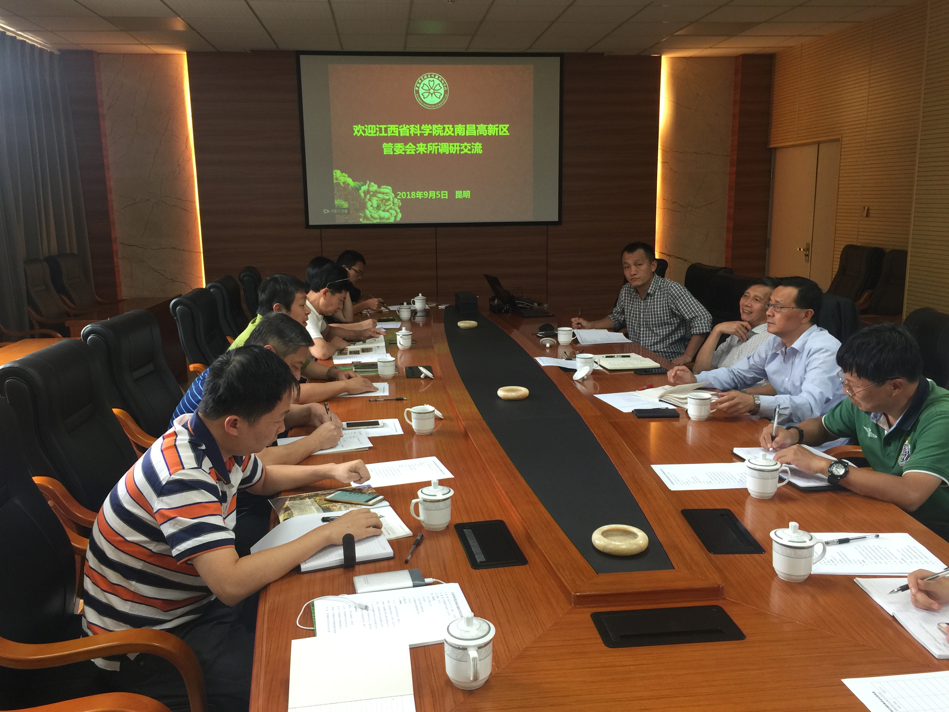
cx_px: 474
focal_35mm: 29
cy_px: 356
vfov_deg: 48.2
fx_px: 795
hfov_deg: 61.7
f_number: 2.2
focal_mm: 4.15
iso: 40
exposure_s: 1/17
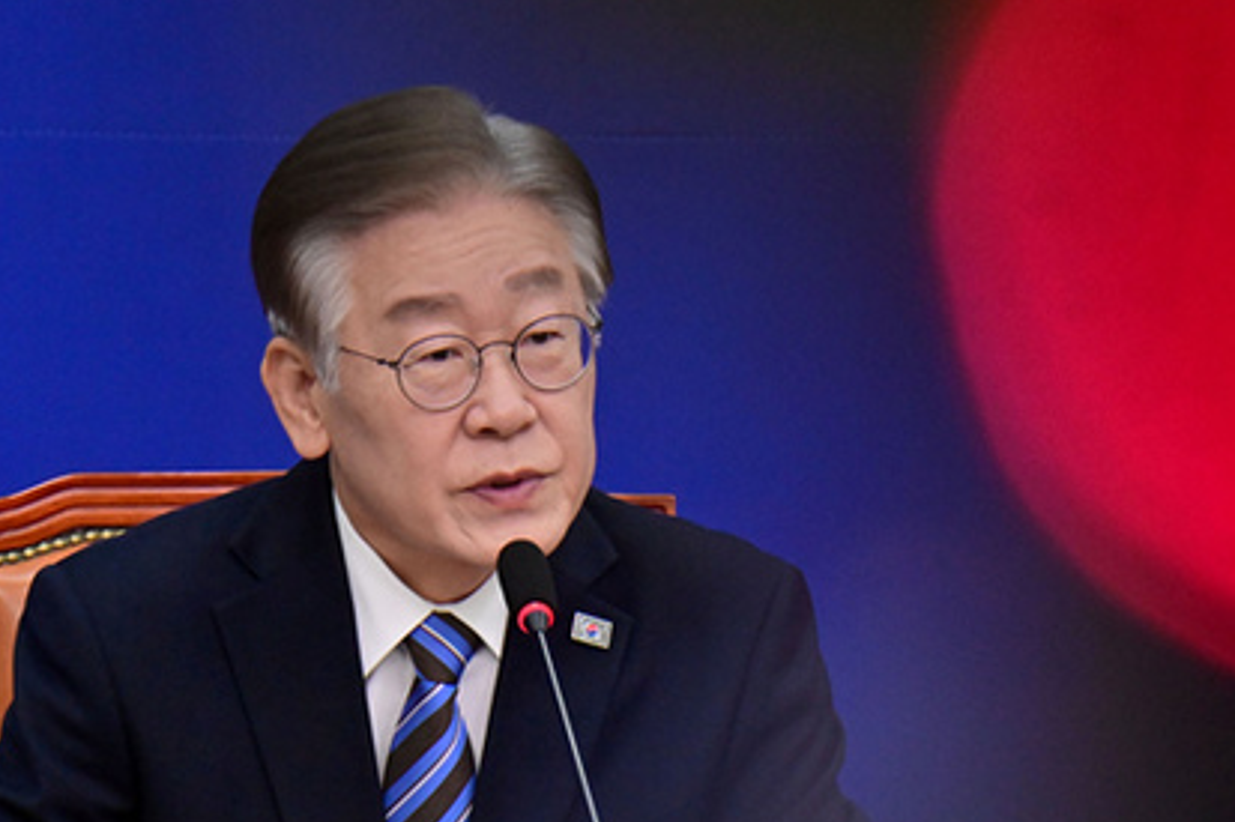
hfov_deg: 5.5
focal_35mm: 372
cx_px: 736
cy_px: 522
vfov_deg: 3.7
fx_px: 12756
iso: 6400
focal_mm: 240
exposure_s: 1/320
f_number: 7.1
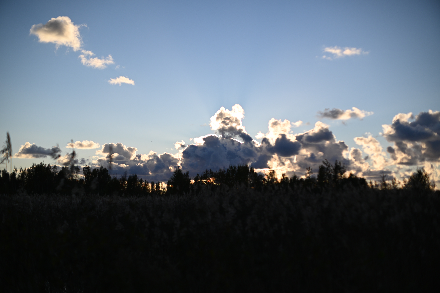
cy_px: 146
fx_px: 611
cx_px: 220
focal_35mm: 50
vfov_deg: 27.0
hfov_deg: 39.6
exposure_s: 1/8000
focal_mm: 50
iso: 100
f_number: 1.4
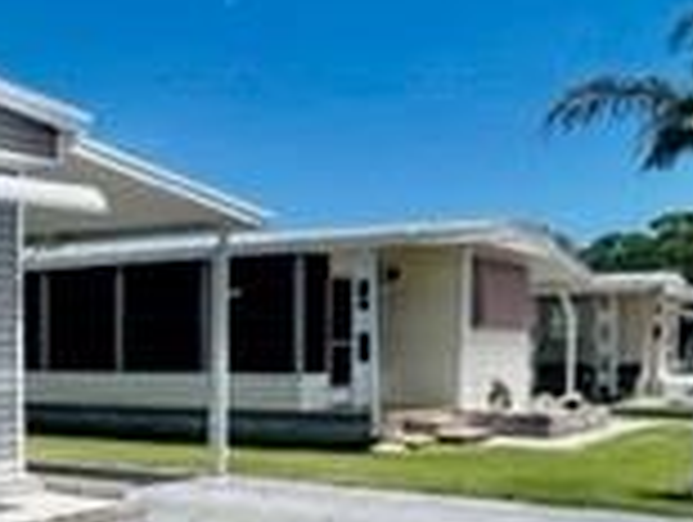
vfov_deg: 26.8
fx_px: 1083
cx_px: -243
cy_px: 387
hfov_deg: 28.2
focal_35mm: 54
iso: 32
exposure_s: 1/1698
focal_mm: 1.57
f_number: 1.8
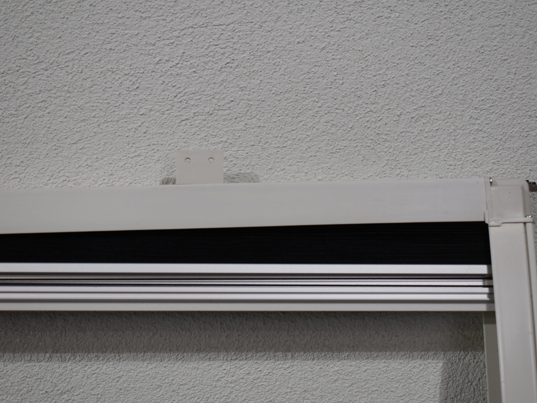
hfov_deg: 29.8
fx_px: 1008
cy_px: 201
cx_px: 289
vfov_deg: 22.6
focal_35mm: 65
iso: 200
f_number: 5.6
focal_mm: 40
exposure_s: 1/125
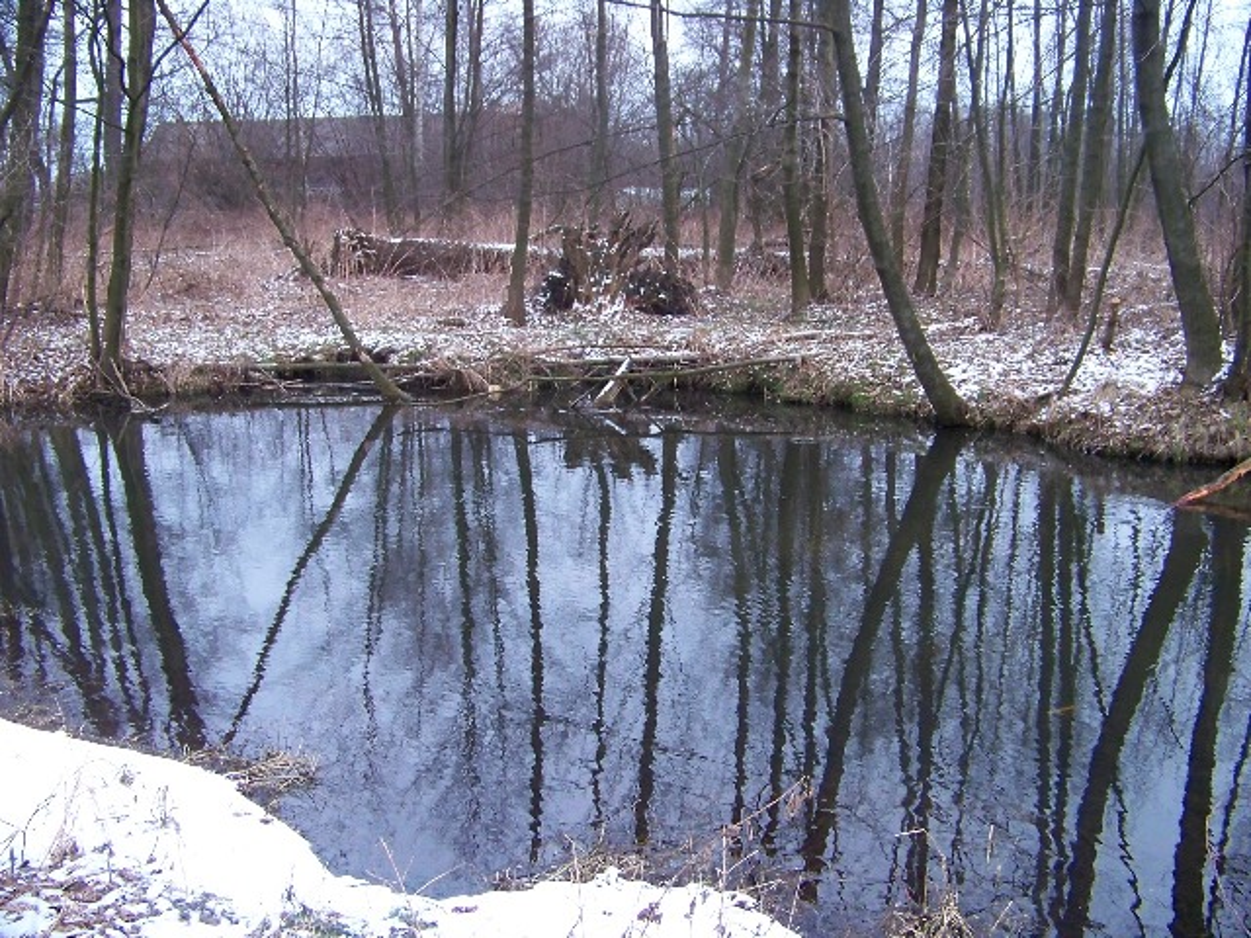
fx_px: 1301
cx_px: 626
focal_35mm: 36
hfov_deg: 51.4
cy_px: 469
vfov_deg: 39.7
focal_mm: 5.85
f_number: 2.8
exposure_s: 1/30
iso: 250
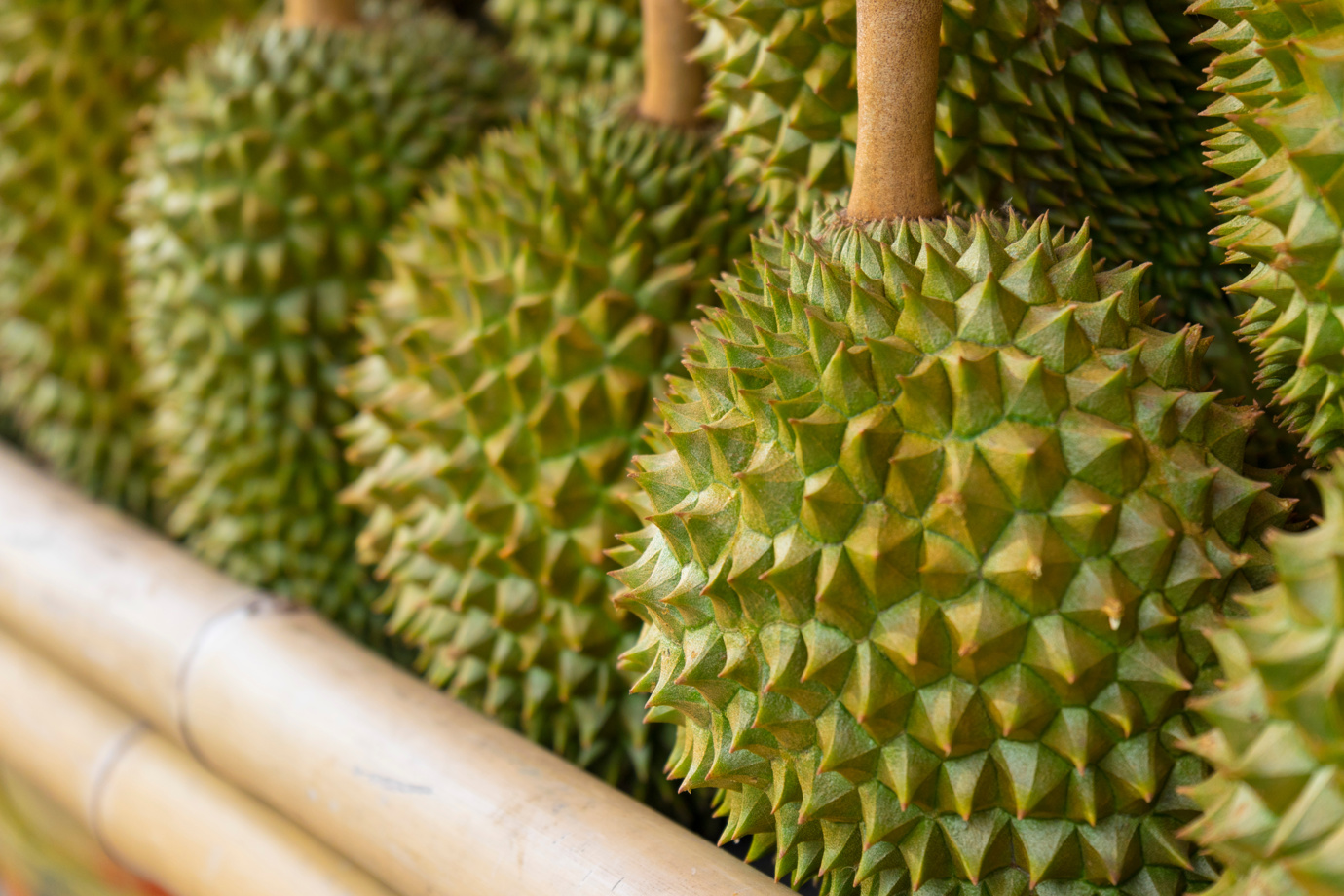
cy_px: 448
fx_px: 2613
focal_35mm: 70
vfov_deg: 19.5
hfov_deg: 28.8
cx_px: 672
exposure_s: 1/160
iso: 400
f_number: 5.6
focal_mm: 70
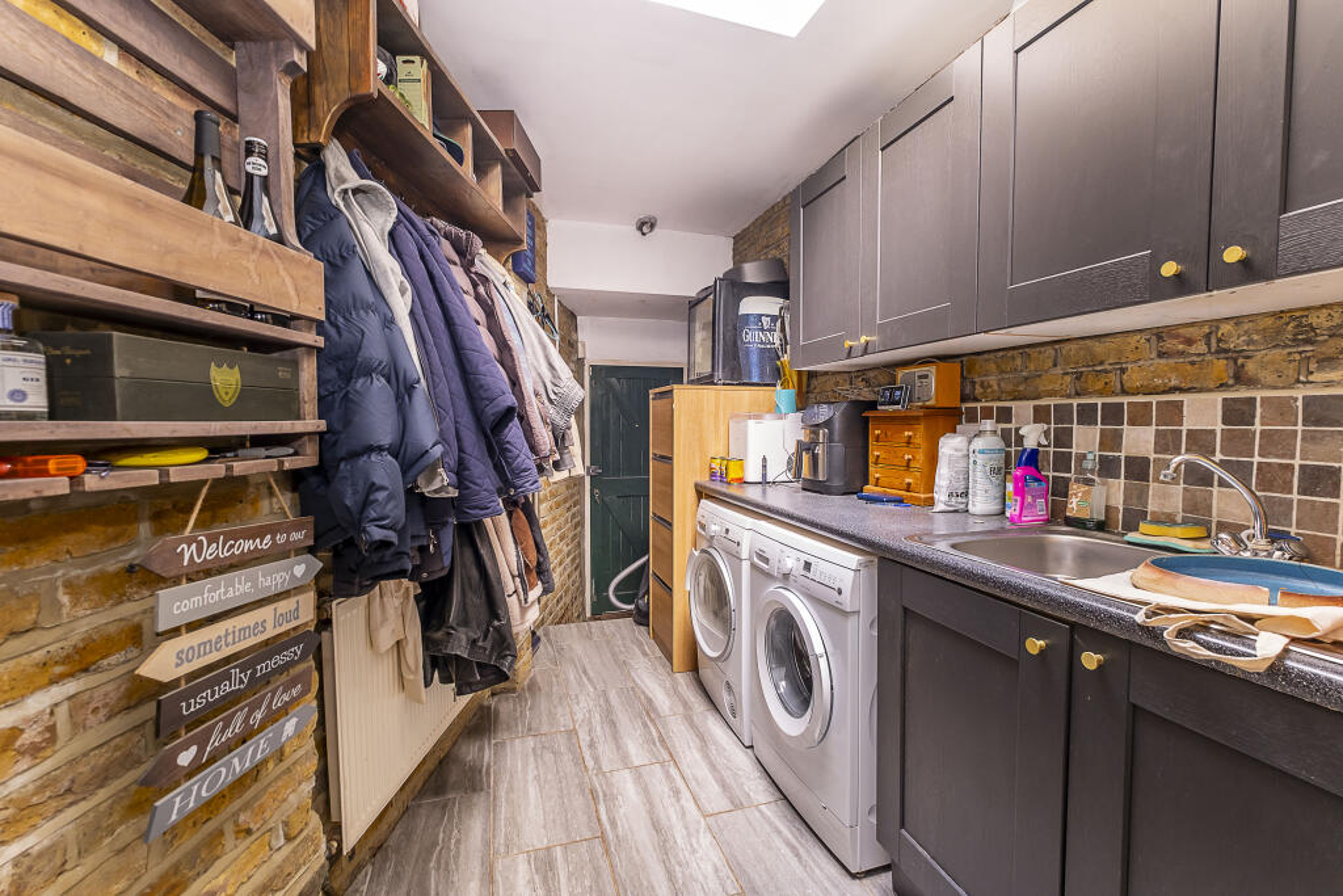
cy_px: 448
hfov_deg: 100.4
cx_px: 672
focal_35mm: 15
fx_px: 560
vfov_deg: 77.3
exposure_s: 1/13
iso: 320
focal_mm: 10
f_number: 4
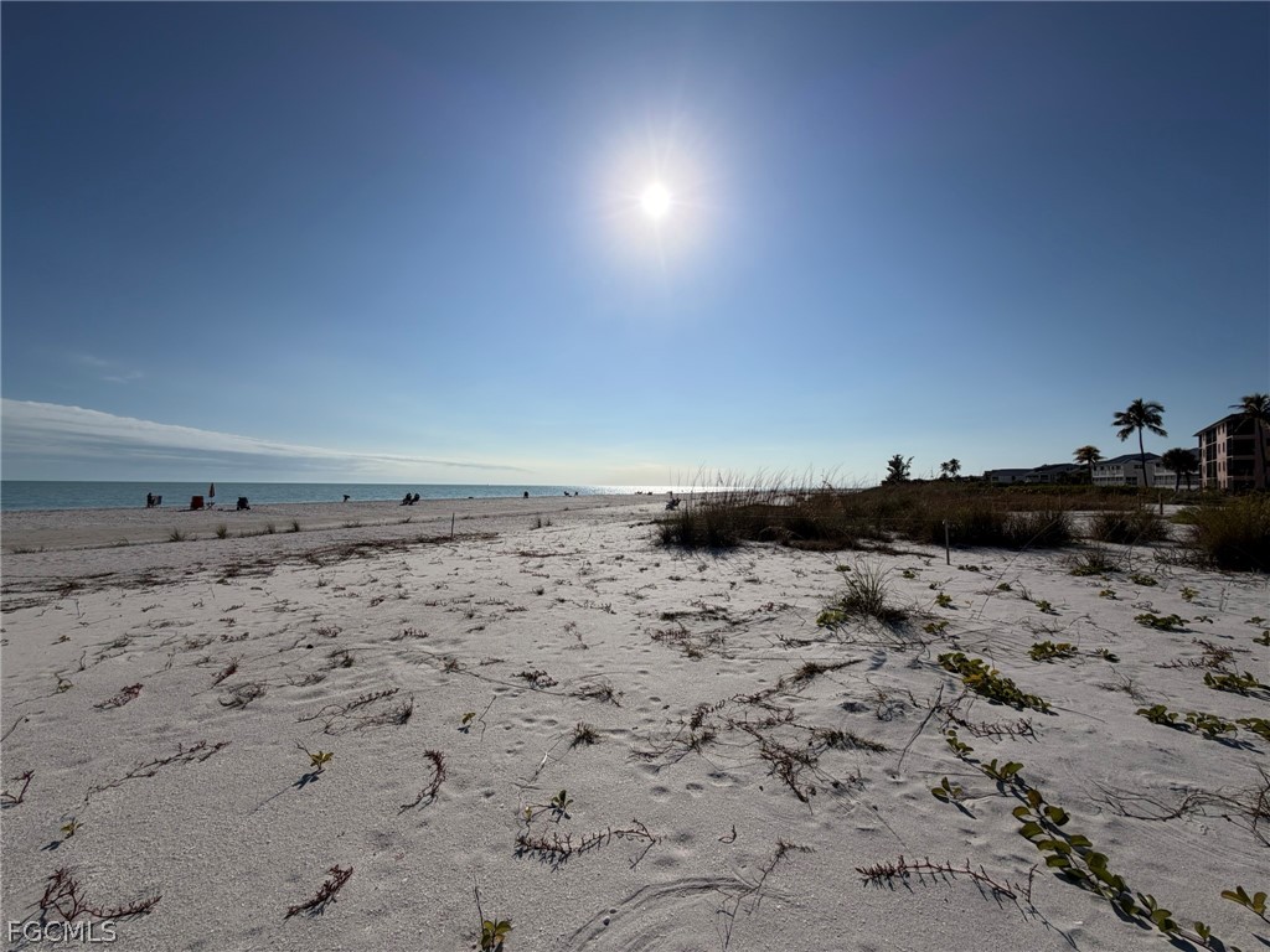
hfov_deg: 102.1
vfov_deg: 85.7
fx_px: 514
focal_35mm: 14
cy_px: 476
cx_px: 635
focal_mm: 2.22
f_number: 2.2
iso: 25
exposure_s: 1/4149
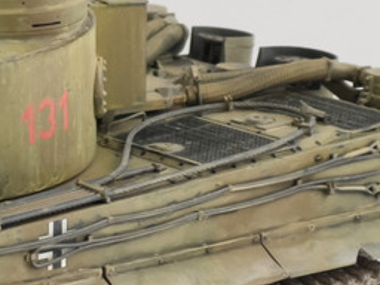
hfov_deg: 6.1
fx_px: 3524
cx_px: -195
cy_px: 254
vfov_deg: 4.6
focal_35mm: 321
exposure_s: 1/100
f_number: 2.8
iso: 40
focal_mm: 9
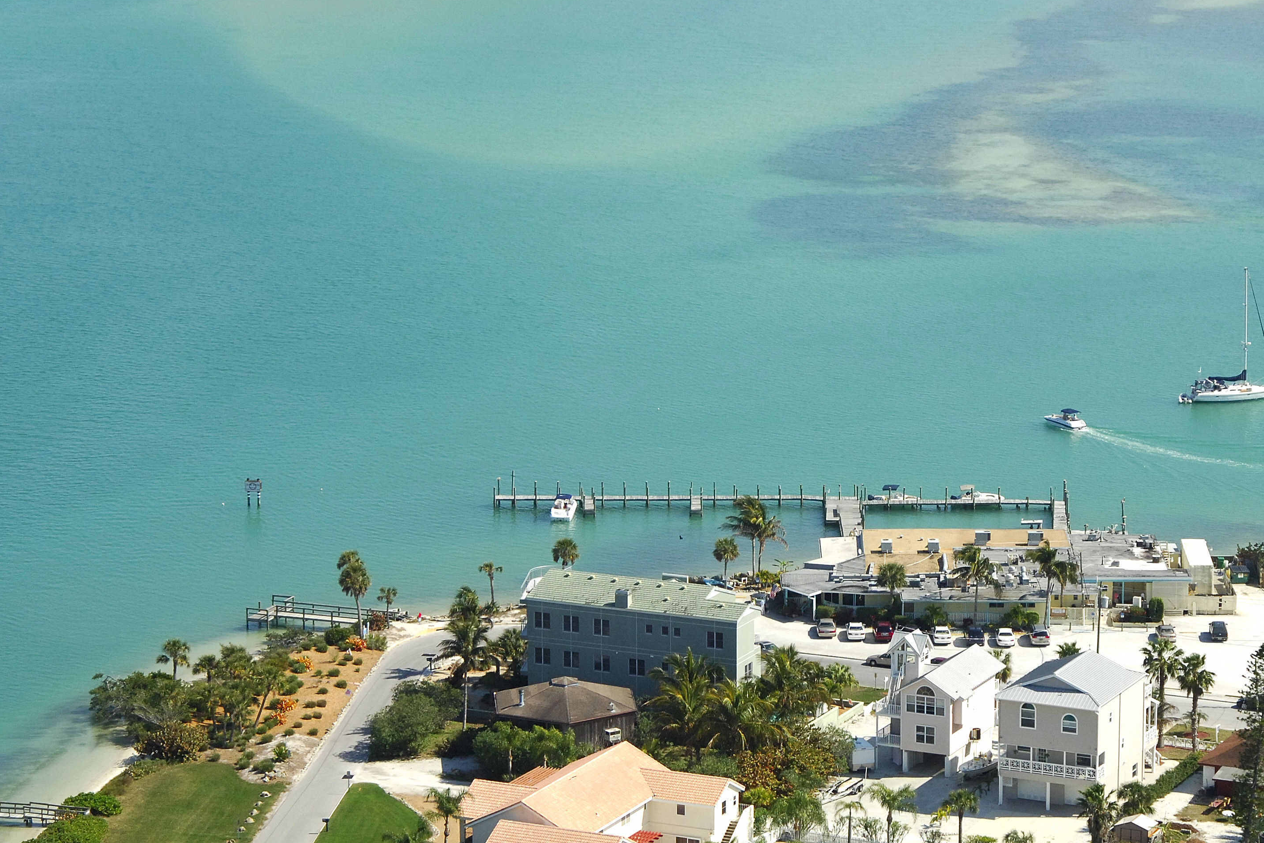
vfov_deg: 11.1
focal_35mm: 124
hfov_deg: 16.5
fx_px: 4345
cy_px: 337
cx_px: 839
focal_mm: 55
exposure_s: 1/1000
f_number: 8.5
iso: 400
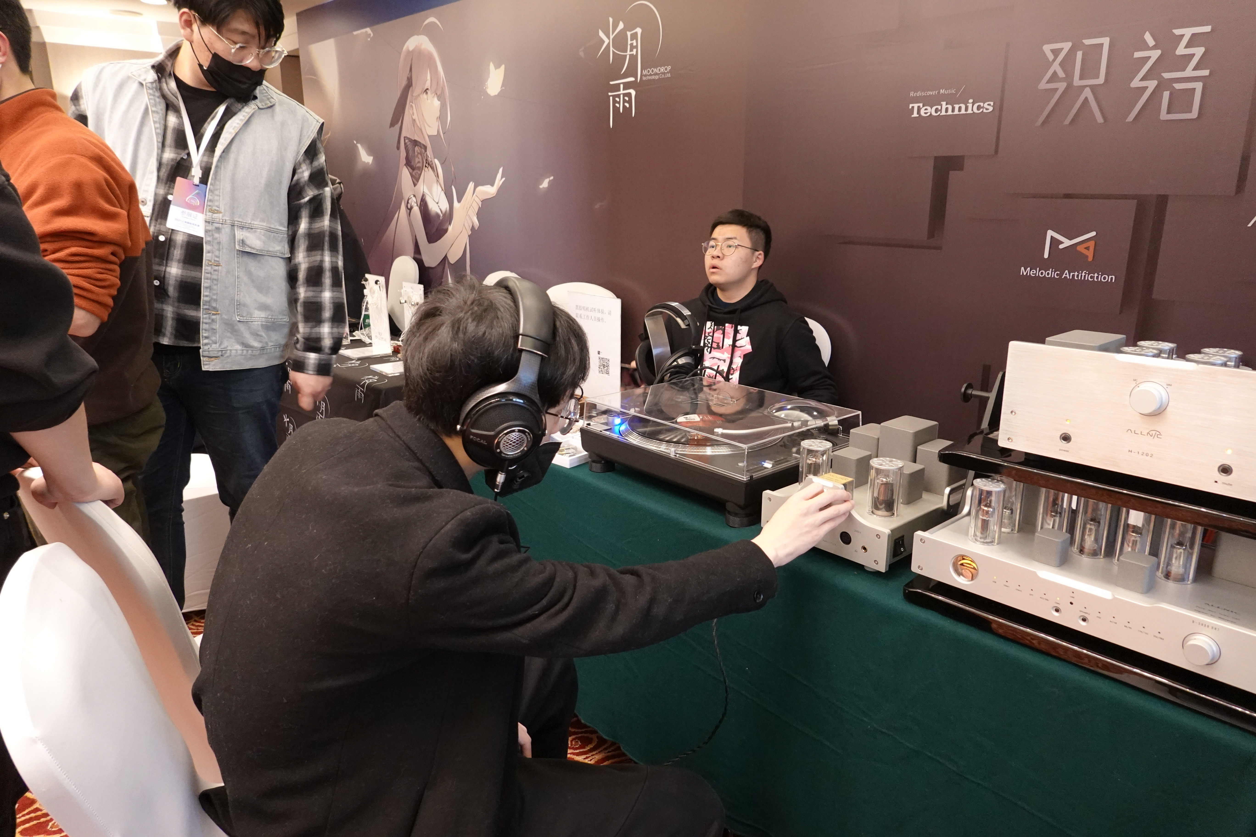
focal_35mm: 24
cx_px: 628
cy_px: 418
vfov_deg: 53.1
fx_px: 837
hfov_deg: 73.7
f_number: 2.8
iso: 1600
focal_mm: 9
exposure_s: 1/60
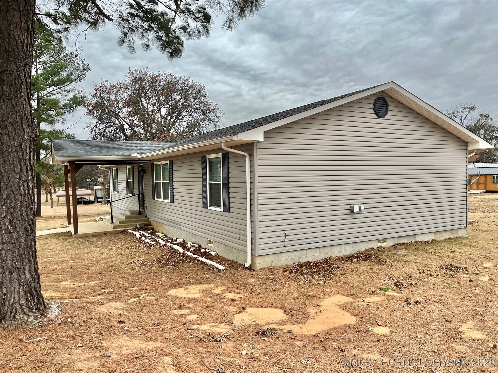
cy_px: 186
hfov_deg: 67.3
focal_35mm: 26
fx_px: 374
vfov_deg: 53.1
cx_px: 249
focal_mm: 5.1
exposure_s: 1/777
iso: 50
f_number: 1.6
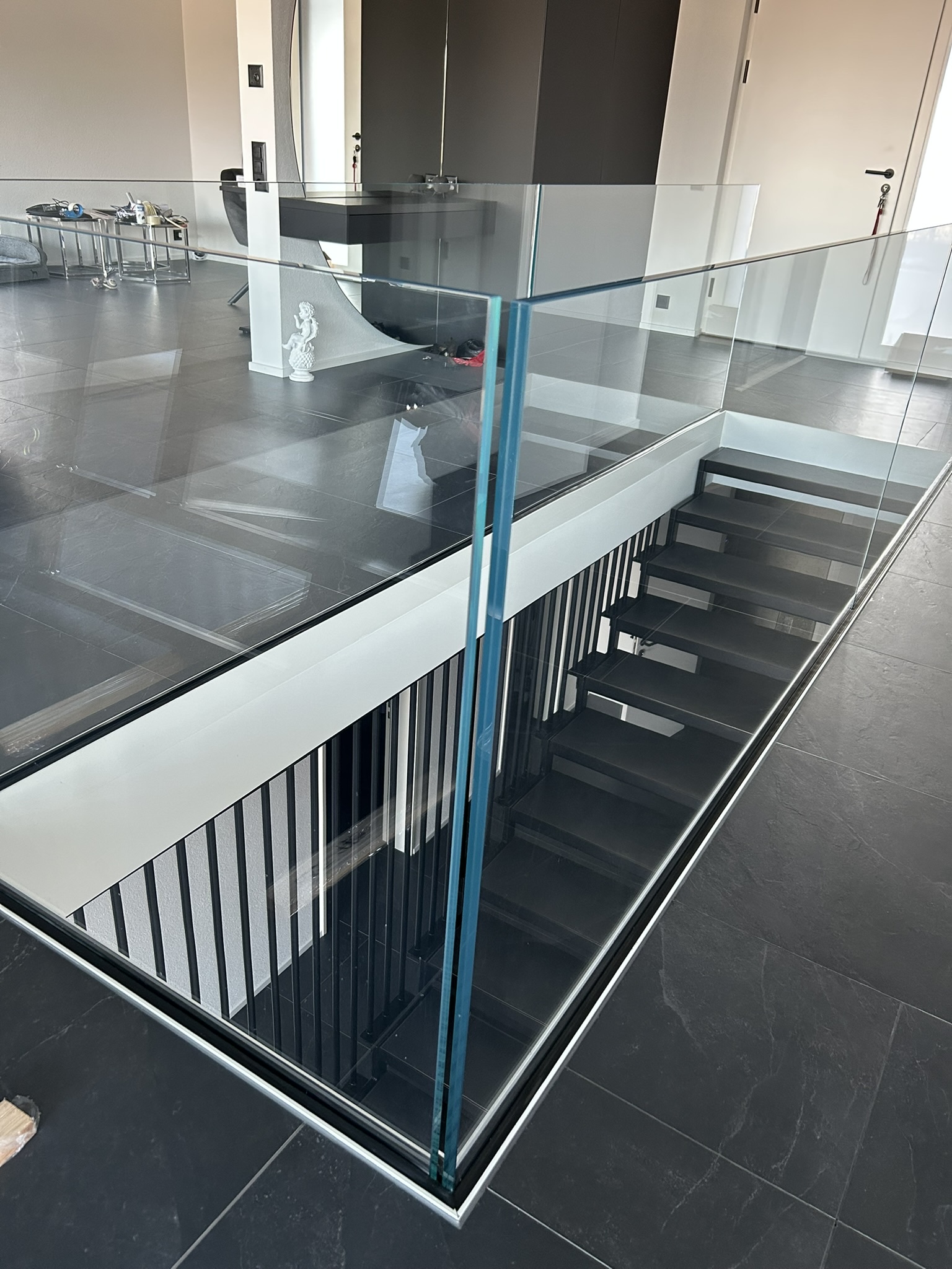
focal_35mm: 26
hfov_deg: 53.1
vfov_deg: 67.3
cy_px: 634
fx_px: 953
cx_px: 476
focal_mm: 5.7
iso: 200
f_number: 1.5
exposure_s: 1/60
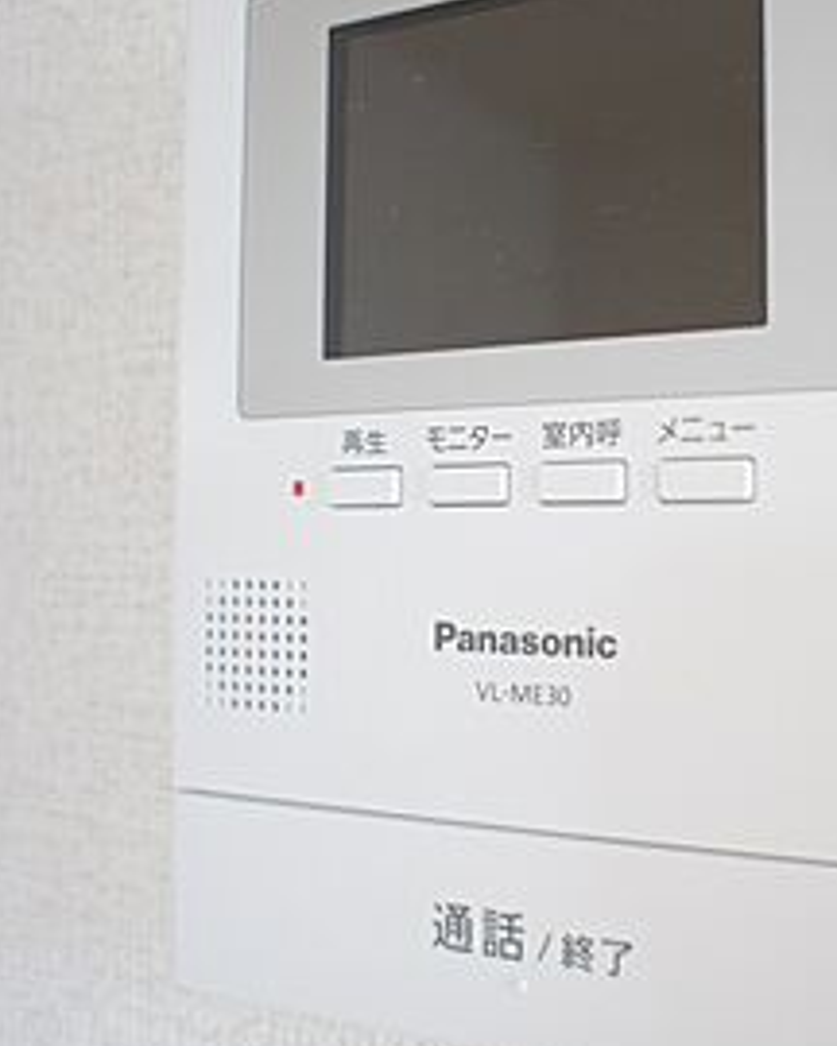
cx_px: 587
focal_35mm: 40
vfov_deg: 45.8
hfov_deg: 36.8
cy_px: 484
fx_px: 1239
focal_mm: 16
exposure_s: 1/30
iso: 250
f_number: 2.8
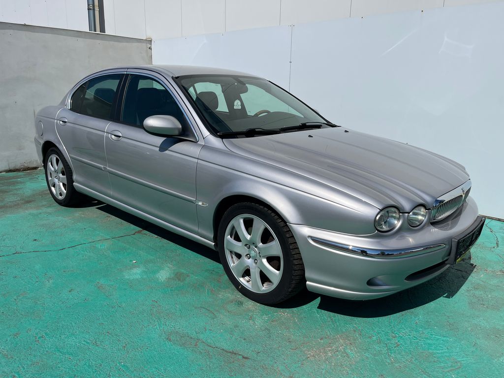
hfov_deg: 67.3
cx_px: 252
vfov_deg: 53.1
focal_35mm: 26
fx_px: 379
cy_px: 189
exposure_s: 1/9091
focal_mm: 5.1
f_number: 1.6
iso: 50
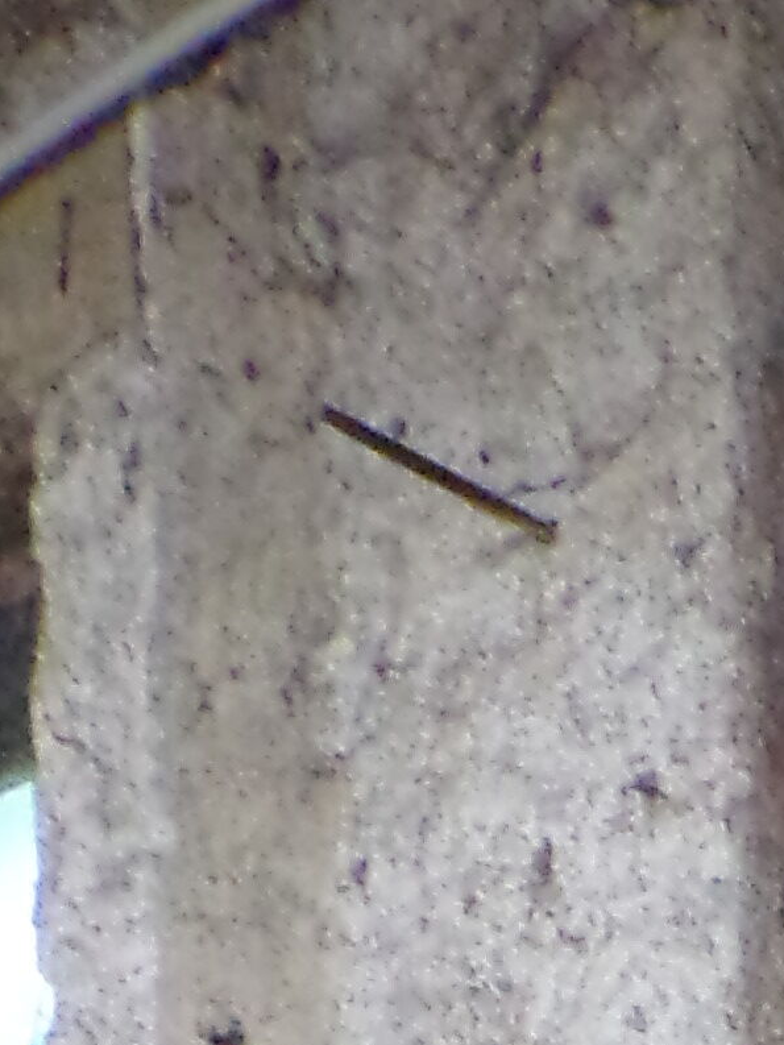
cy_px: 2941
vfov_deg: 9.0
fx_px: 5615
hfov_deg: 7.4
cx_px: 1916
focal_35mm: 186
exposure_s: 1/17
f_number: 3.2
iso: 643
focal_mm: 5.8
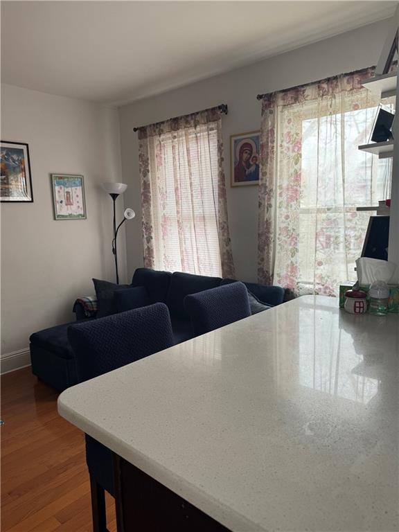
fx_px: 369
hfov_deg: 56.8
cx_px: 200
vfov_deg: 71.6
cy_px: 266
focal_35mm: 24
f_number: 1.78
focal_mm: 6.76
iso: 125
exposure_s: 1/121
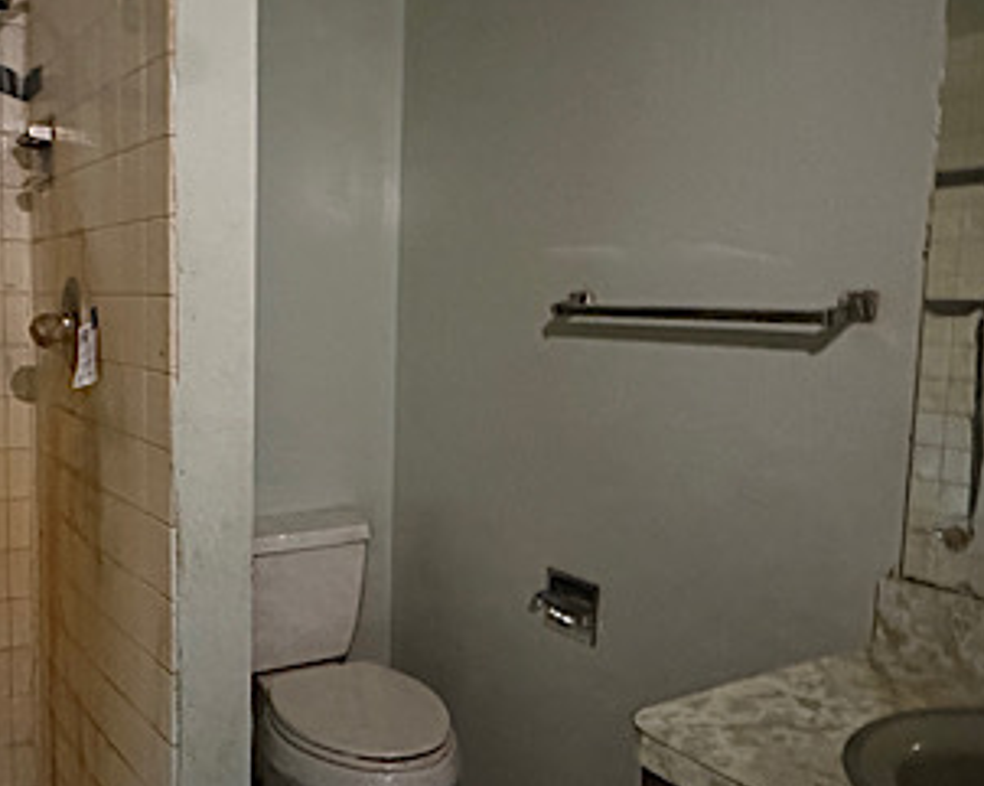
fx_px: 989
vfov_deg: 43.3
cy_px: 413
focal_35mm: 34
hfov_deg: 52.7
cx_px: 427
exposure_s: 1/30
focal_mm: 2.22
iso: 1600
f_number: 2.2
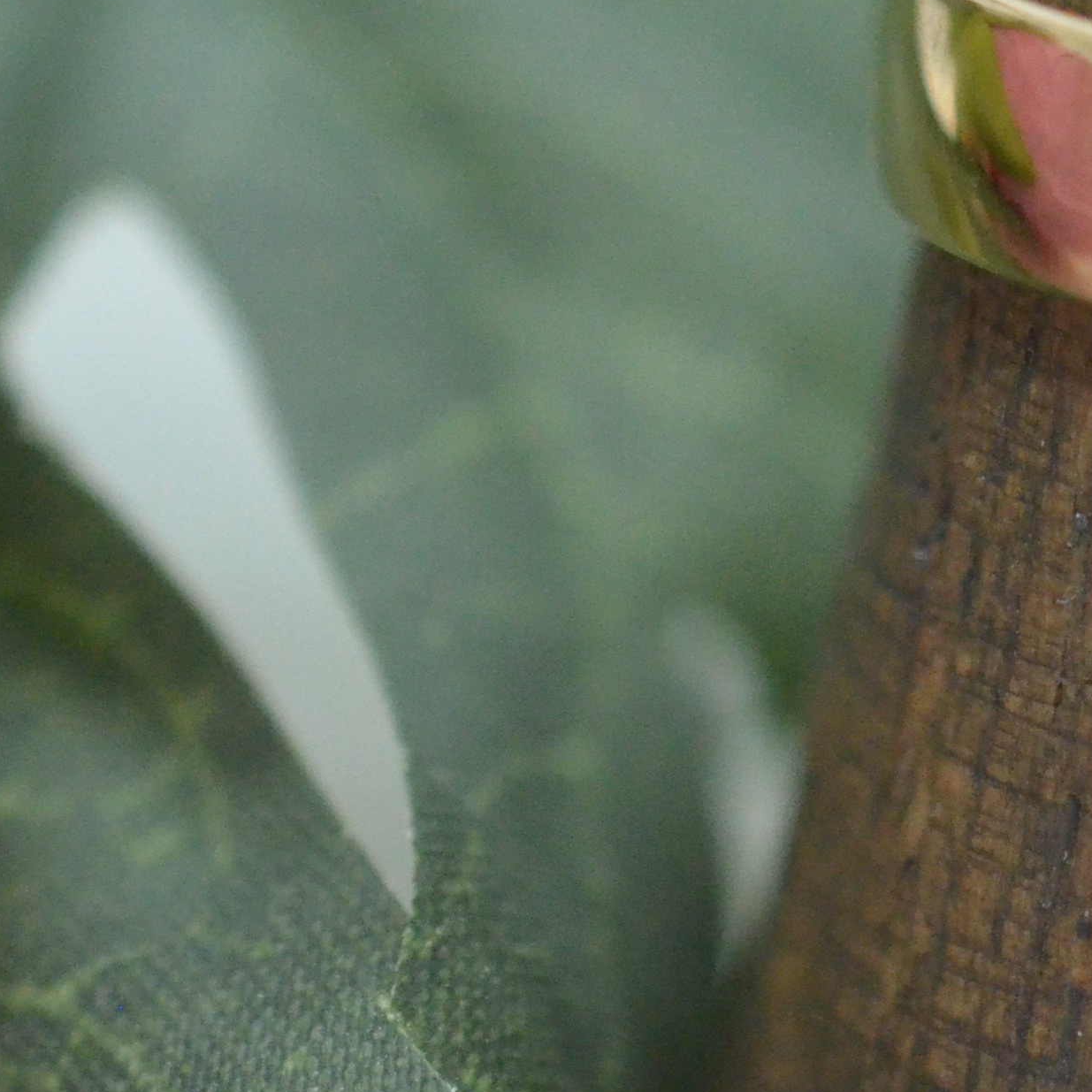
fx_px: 7245
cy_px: 269
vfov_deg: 8.6
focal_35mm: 203
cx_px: 1538
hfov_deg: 8.5
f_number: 4
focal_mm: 40
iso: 3200
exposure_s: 1/2000
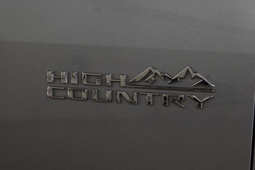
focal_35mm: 105
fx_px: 744
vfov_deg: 13.0
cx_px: 128
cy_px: 85
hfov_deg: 19.5
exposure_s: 1/30
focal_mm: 70
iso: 800
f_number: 7.1
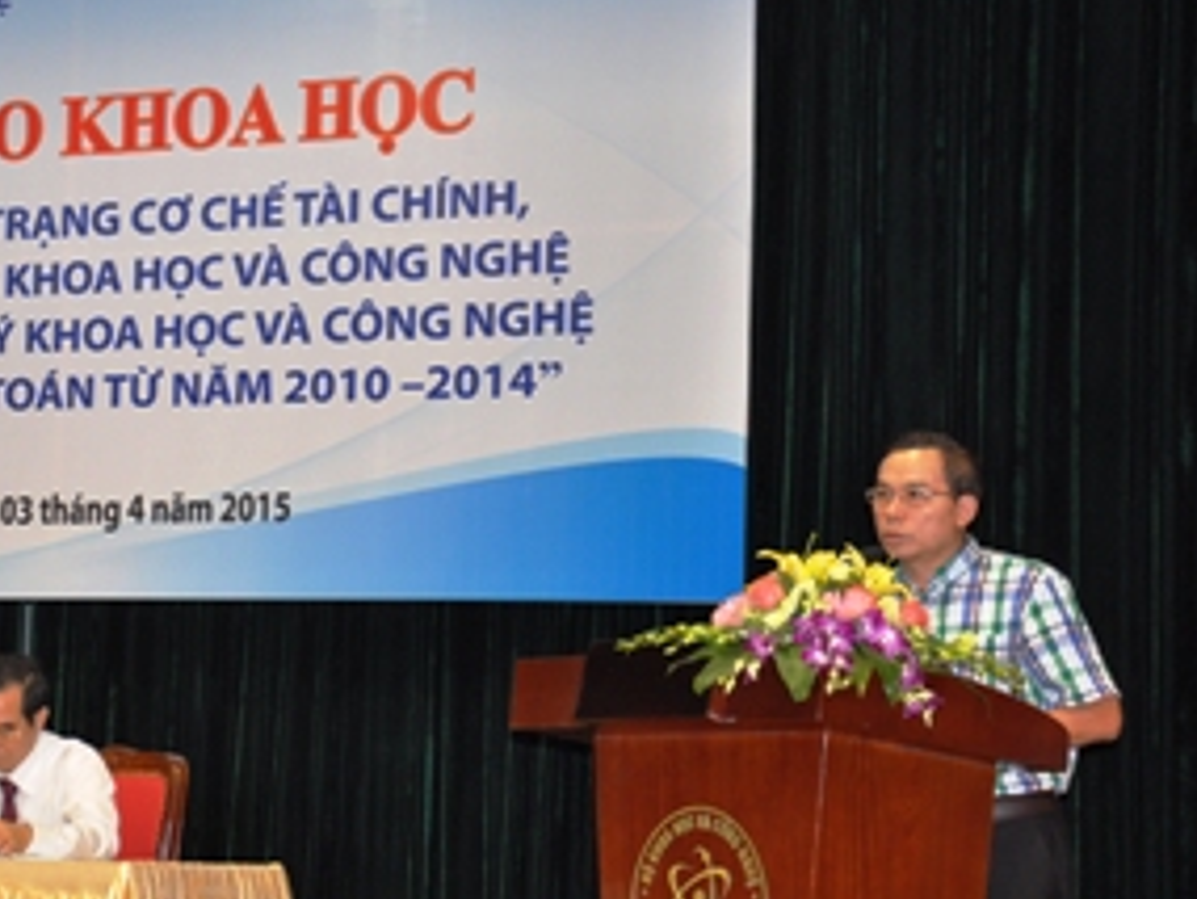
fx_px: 2975
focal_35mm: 86
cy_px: 529
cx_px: 265
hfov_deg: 22.5
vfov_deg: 17.2
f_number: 4.5
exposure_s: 1/60
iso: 500
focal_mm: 38
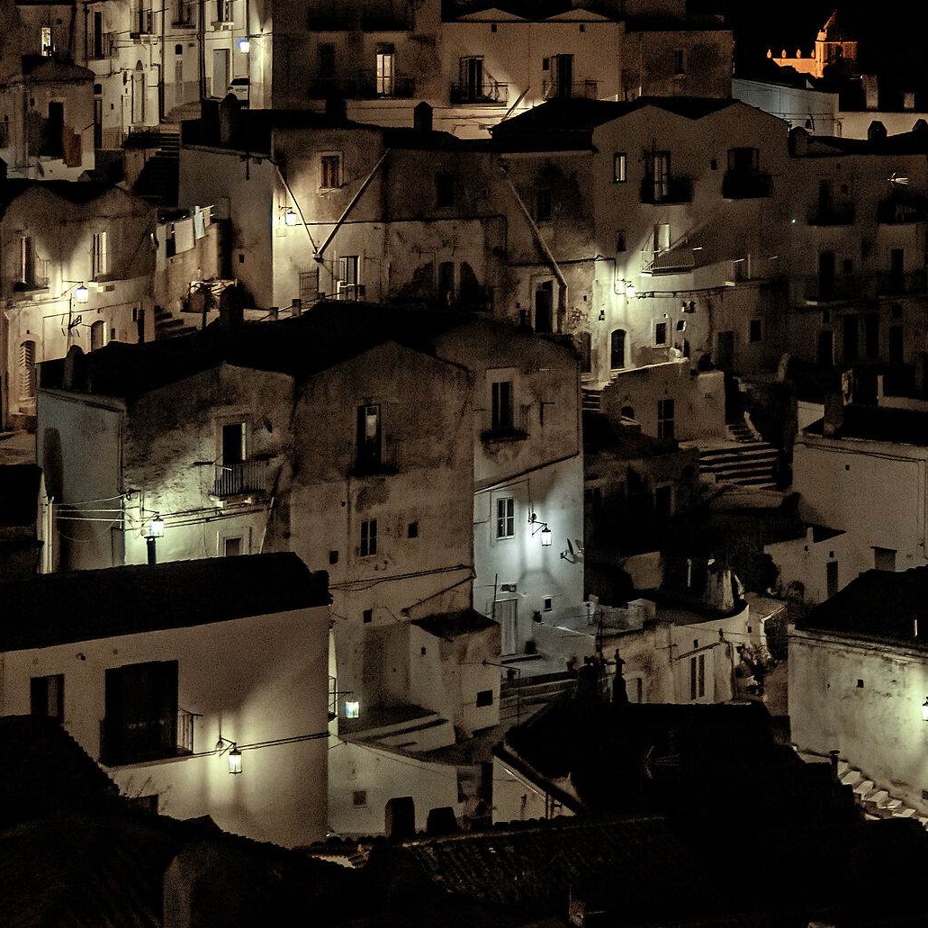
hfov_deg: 18.2
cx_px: 708
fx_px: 2881
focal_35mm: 95
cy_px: 262
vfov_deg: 18.2
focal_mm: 48
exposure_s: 1/60
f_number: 4
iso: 1600
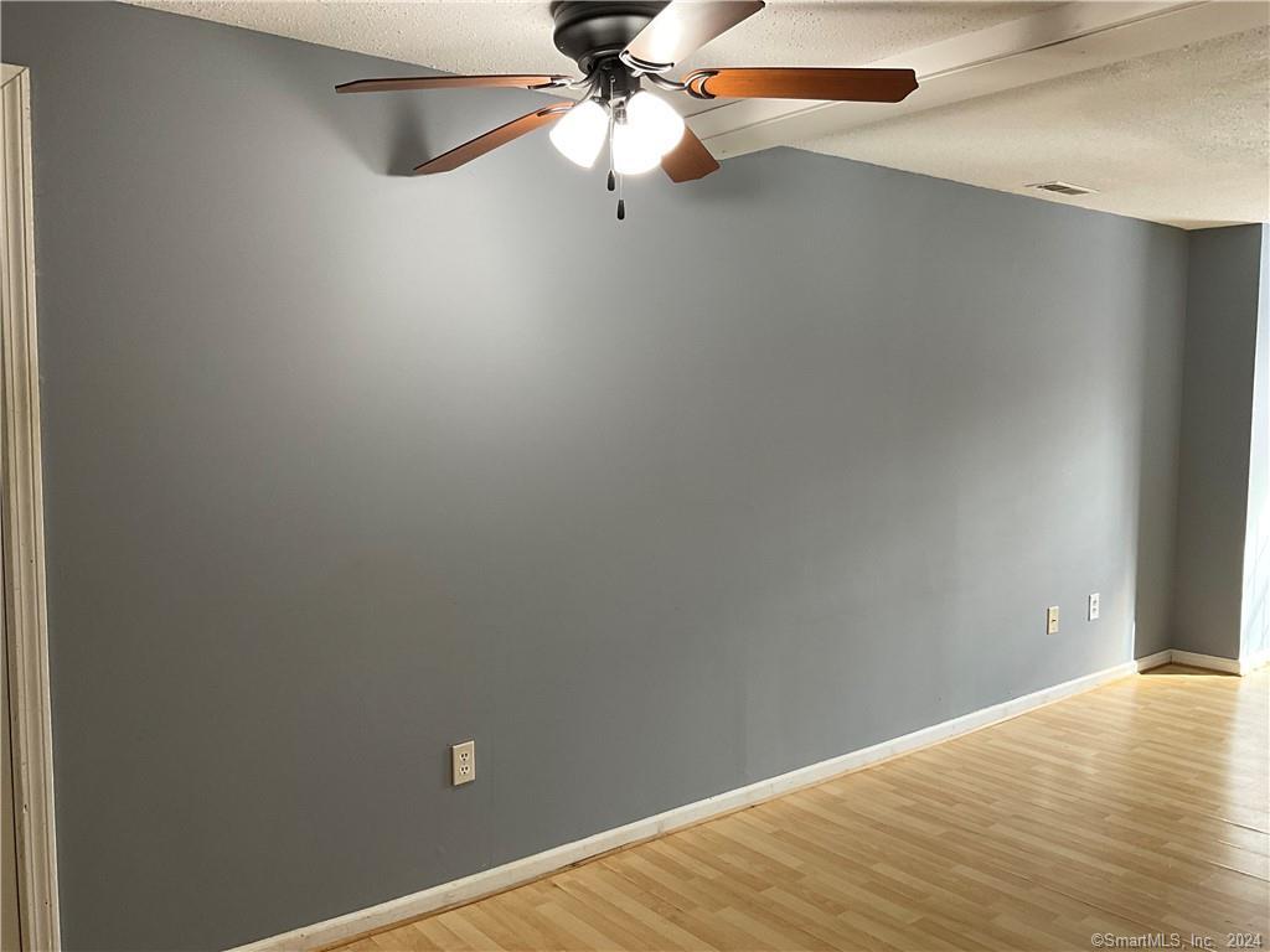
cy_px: 476
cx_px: 635
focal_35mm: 29
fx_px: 1064
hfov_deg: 61.7
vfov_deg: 48.2
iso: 64
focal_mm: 3
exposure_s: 1/60
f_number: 1.8
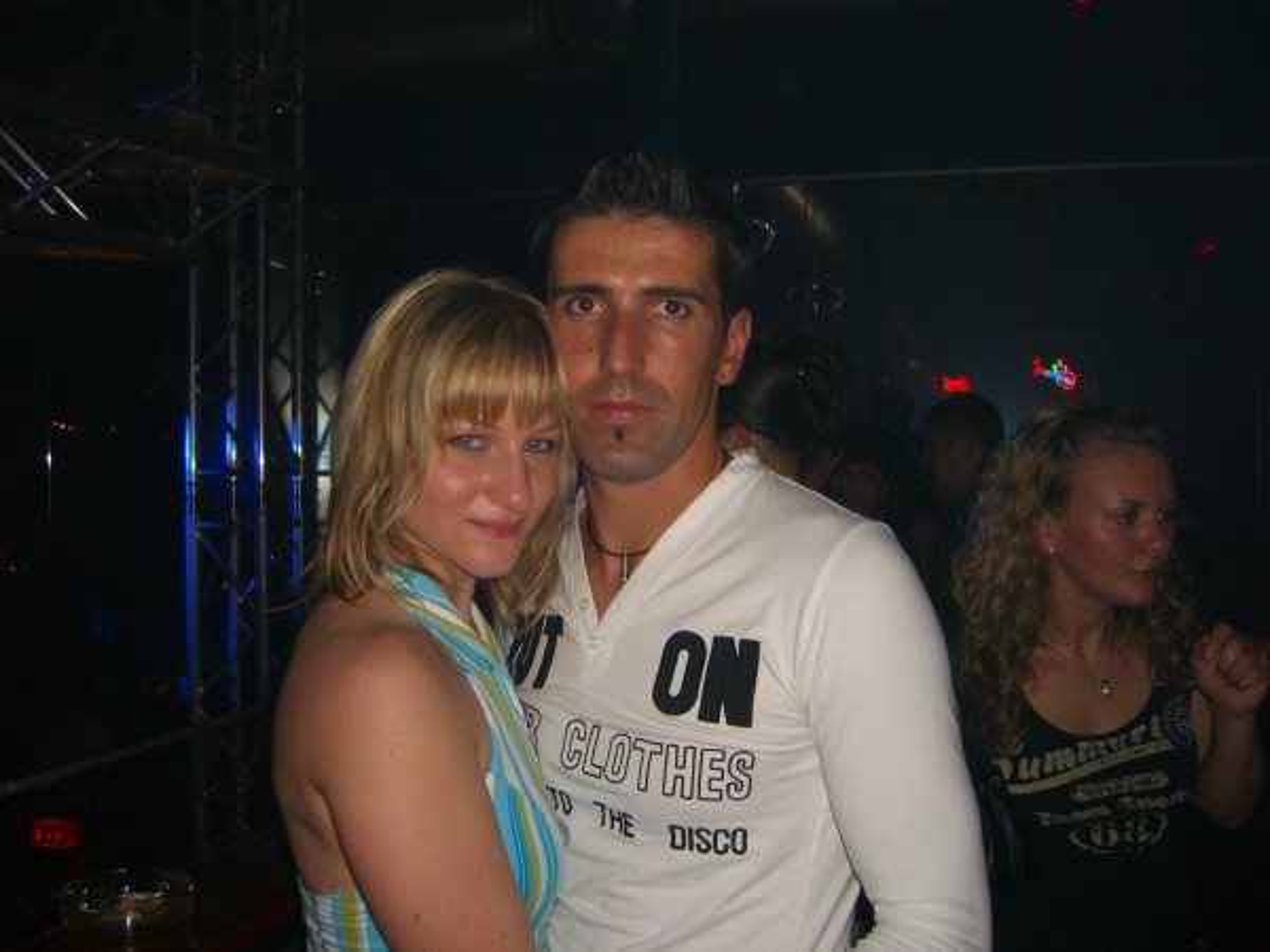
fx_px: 1394
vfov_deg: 37.7
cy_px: 476
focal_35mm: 38
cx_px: 635
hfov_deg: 49.0
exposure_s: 1/60
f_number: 2.8
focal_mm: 7.9
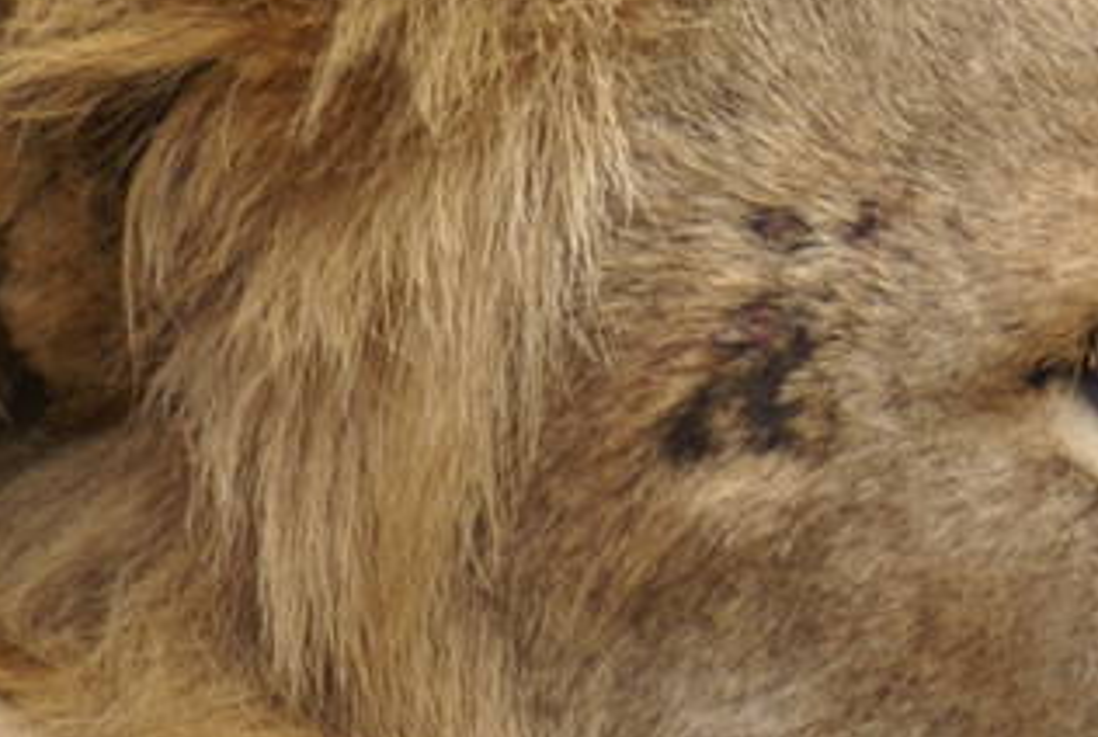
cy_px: -113
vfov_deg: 1.8
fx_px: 23193
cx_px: 212
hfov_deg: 2.7
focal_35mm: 759
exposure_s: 1/160
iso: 160
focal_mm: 100
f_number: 5.6
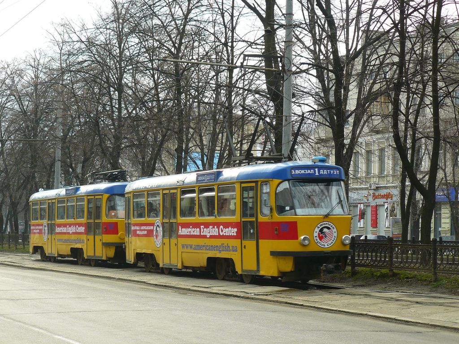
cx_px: 230
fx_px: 1180
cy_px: 172
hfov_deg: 22.0
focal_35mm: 89
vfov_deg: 16.6
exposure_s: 1/200
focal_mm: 14.9
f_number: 3.2
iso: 100
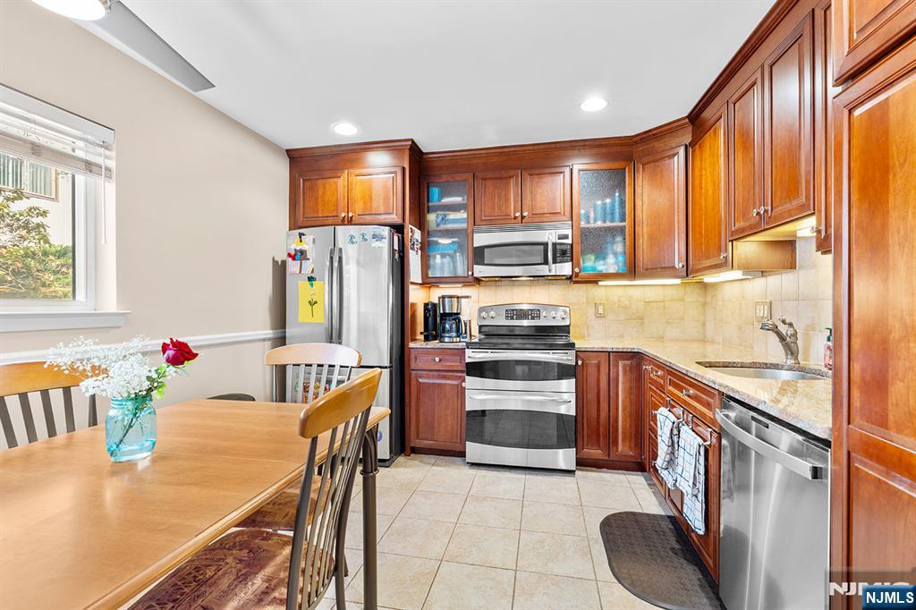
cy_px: 305
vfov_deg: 73.7
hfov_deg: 96.8
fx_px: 407
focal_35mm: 16
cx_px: 458
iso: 100
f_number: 8
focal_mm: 16
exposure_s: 1/1.67
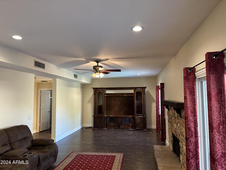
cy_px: 85
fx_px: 157
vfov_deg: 56.8
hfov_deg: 71.6
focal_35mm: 24
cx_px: 113
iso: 250
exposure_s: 1/60
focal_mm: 6.86
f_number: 1.78
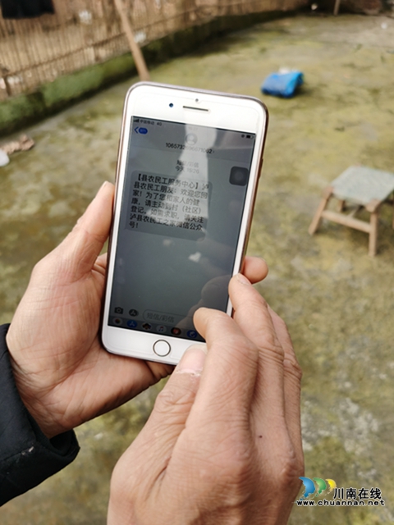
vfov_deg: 65.3
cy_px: 262
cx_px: 197
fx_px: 410
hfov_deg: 51.4
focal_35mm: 27
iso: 50
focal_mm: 5.56
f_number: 1.6
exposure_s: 1/1319
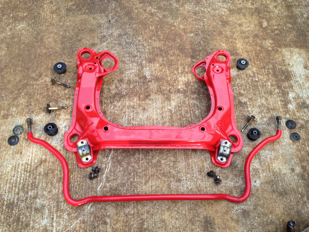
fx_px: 312
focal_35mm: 35
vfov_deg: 40.7
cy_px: 116
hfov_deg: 52.6
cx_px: 154
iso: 50
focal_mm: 4.28
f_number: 2.4
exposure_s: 1/141
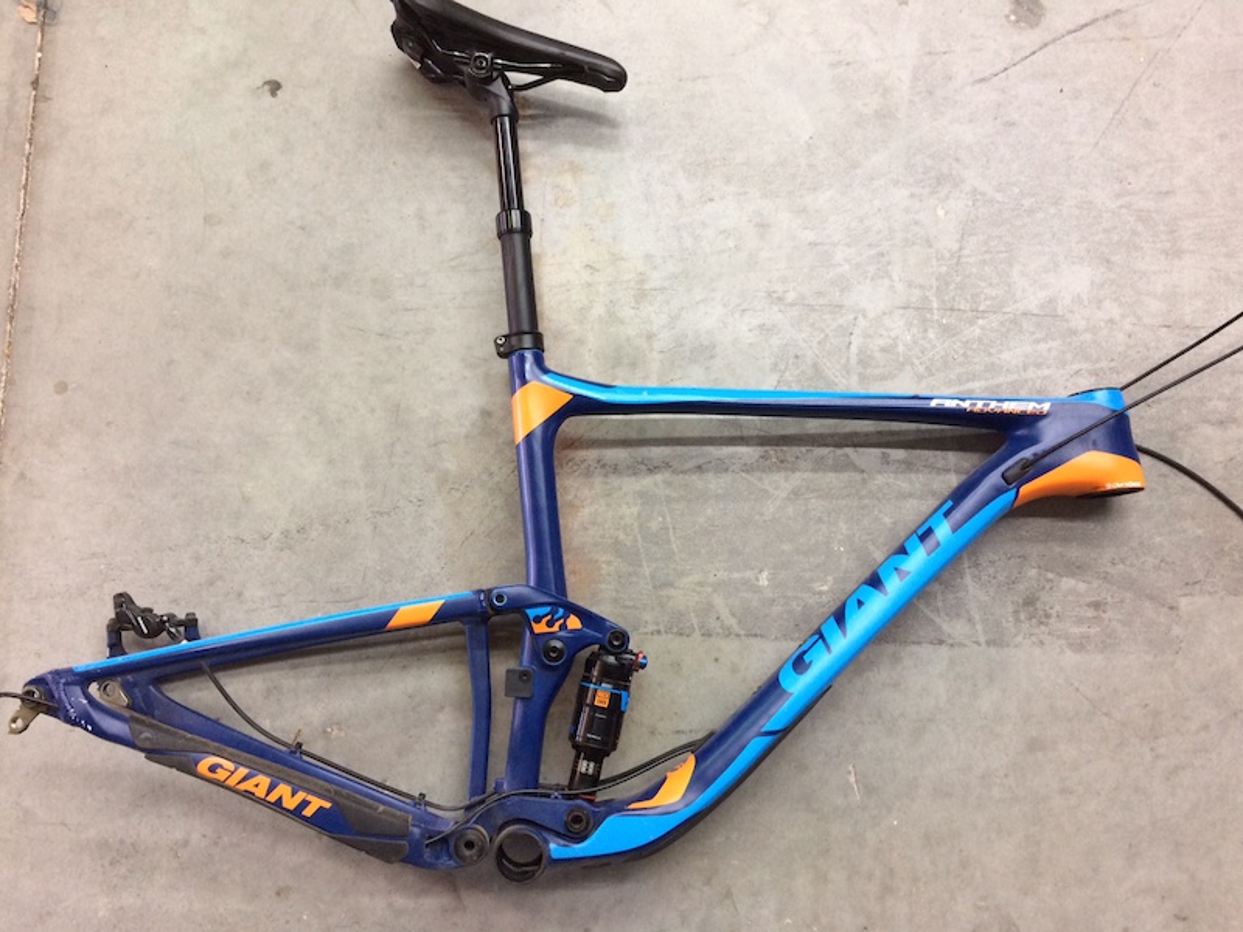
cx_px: 622
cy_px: 466
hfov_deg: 61.7
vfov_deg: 48.2
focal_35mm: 29
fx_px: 1041
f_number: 2.2
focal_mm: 4.15
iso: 125
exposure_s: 1/30
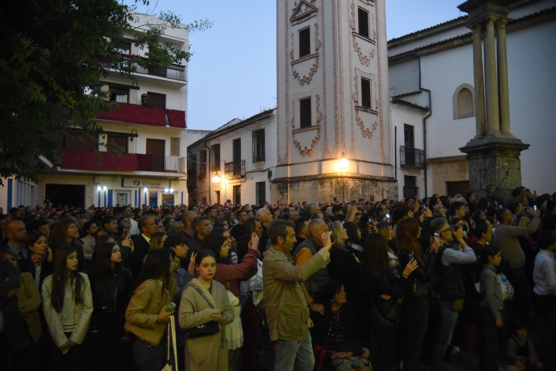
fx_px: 448
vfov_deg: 45.0
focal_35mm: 29
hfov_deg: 63.6
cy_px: 186
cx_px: 278
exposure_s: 1/125
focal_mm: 29
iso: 4500
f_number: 3.5
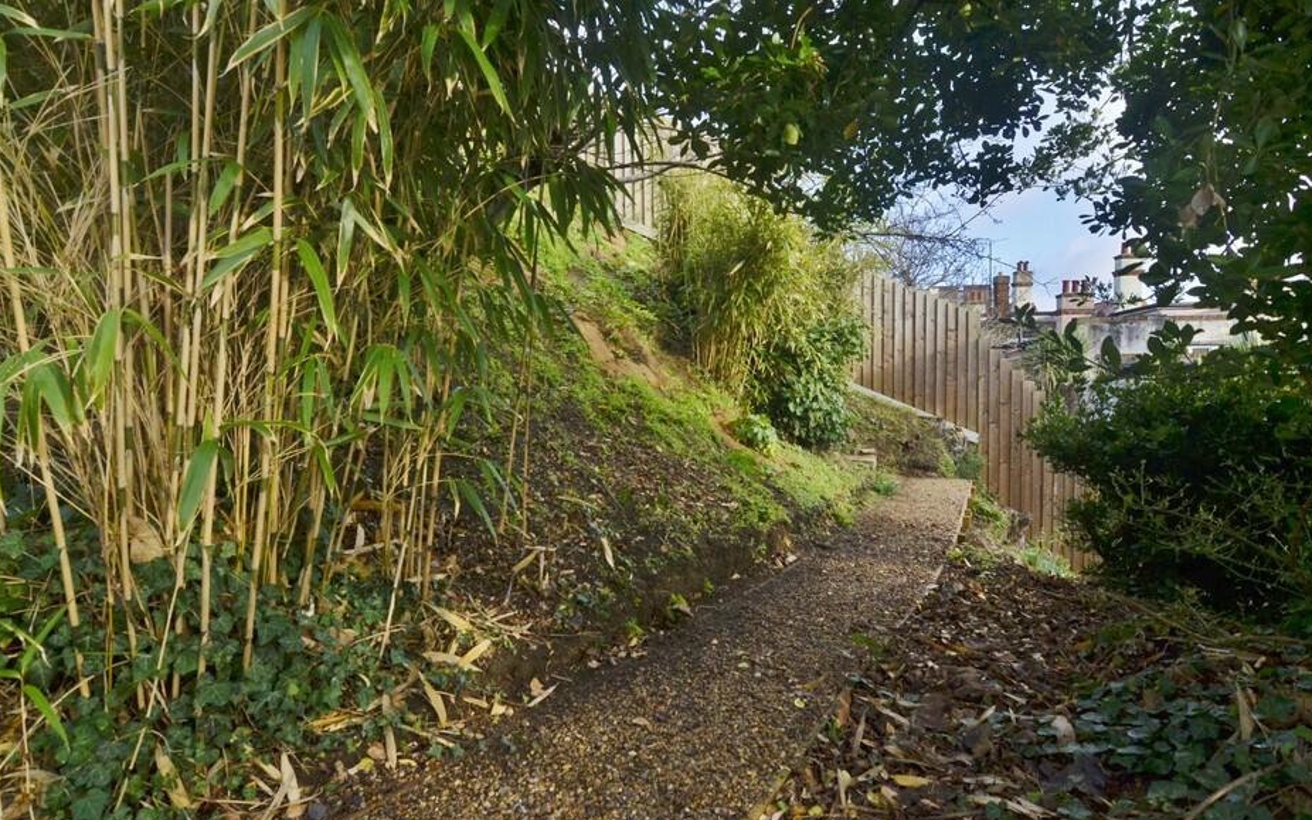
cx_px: 625
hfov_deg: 89.3
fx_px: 664
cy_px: 412
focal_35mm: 19
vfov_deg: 63.4
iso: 400
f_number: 5.6
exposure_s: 1/640
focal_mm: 11
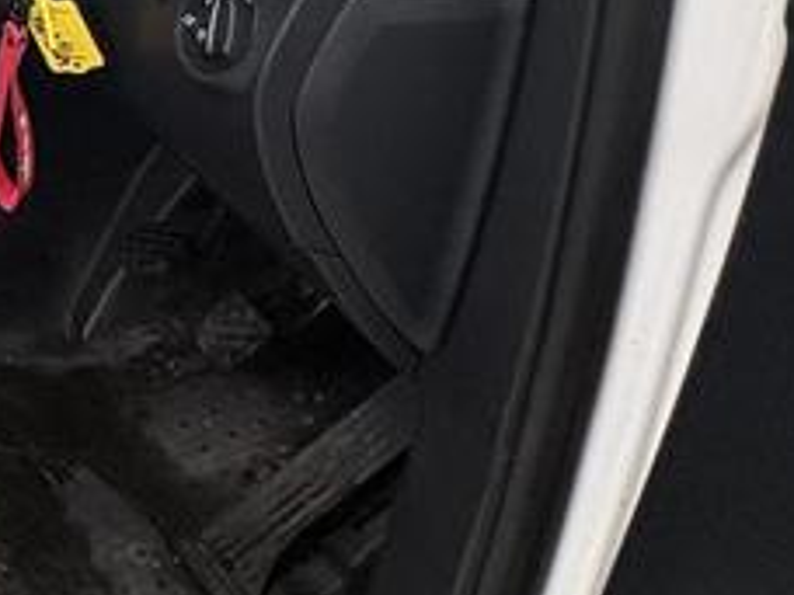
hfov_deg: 24.2
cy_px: -184
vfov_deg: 23.4
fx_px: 1262
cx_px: -495
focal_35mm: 55
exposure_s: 1/99
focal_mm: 2.22
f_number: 2.2
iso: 160
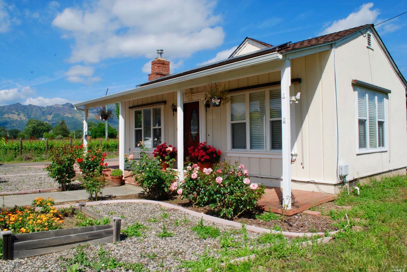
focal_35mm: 27
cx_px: 204
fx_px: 306
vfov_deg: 48.1
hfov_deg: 67.3
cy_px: 136
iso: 100
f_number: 22
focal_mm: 18
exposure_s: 1/30
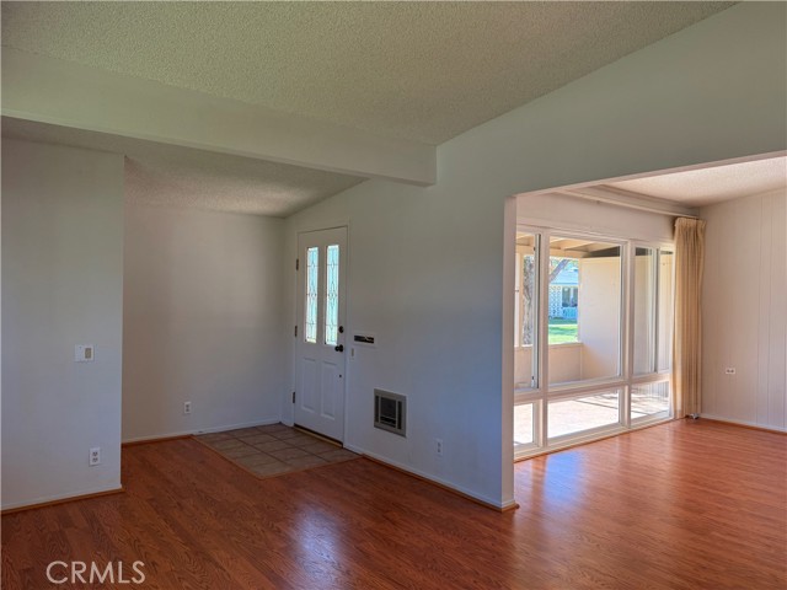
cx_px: 394
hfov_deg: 71.6
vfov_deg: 56.8
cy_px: 295
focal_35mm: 24
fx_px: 546
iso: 125
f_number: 1.78
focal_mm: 6.76
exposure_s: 1/240
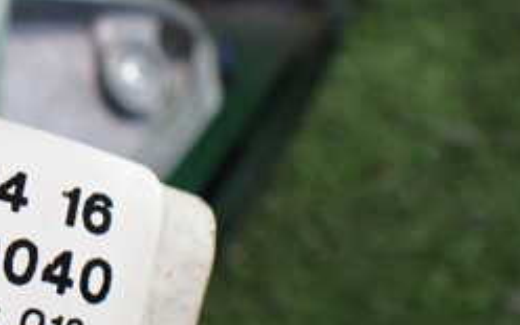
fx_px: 1091
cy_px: 149
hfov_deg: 24.8
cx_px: -67
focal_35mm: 77
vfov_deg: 16.9
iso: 800
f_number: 2.3
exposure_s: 1/80
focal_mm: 5.4
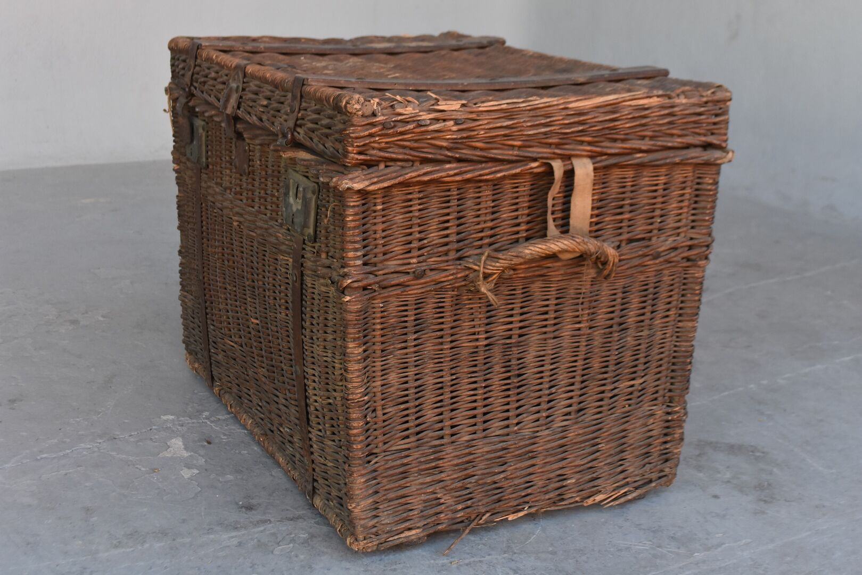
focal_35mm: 52
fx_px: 1257
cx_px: 431
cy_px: 288
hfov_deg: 37.8
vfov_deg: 25.8
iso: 800
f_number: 6.3
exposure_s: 1/160
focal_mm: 35
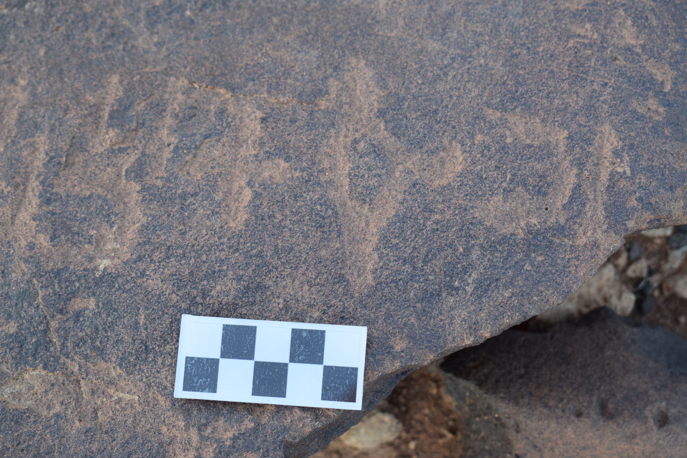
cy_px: 229
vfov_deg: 18.9
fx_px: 1374
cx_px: 344
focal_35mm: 72
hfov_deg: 28.1
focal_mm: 48
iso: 400
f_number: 7.1
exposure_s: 1/200
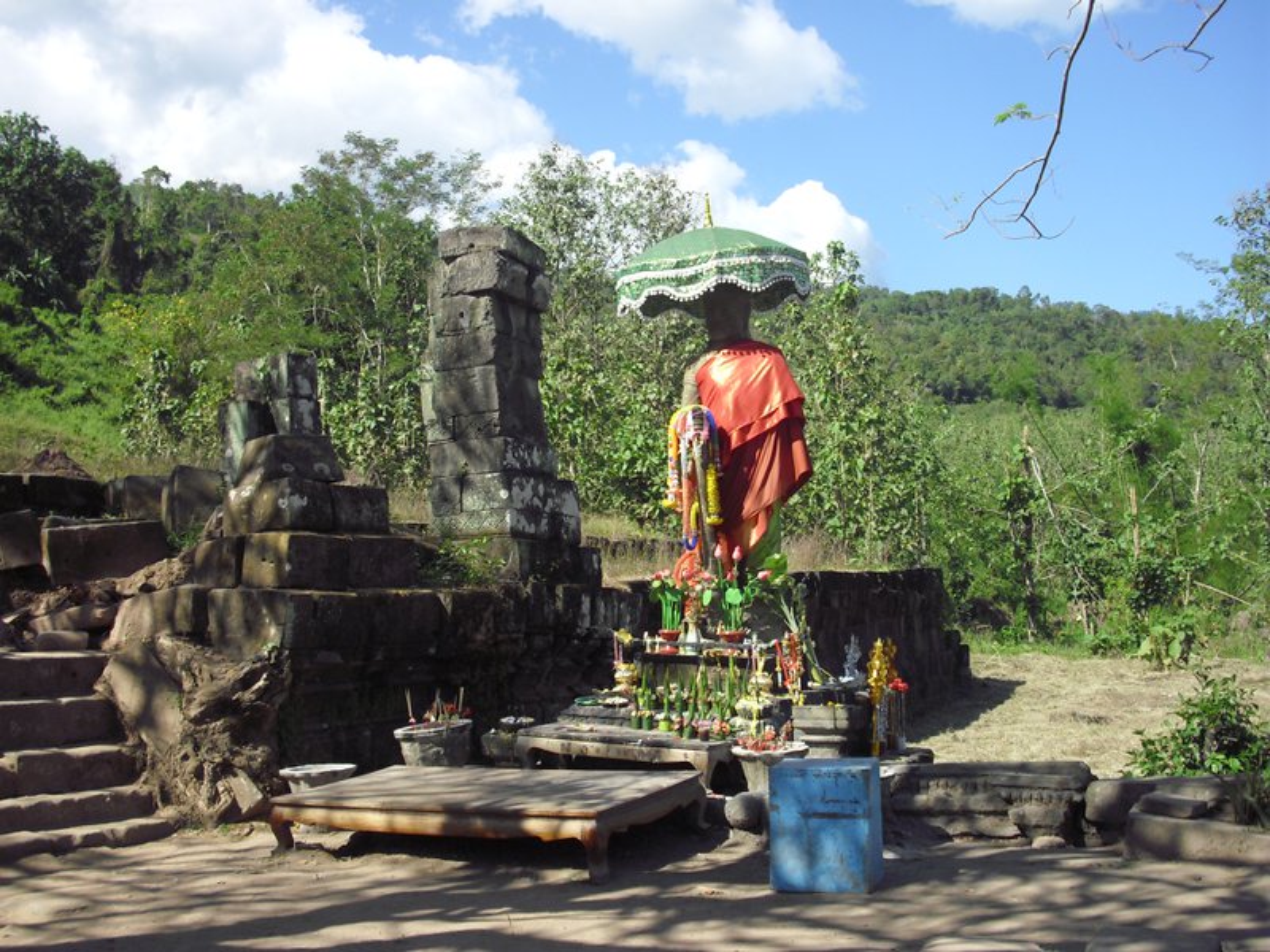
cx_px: 635
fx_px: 1394
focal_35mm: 38
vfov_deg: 37.7
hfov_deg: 49.0
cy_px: 476
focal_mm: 6.2
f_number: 8
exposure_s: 1/160
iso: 100
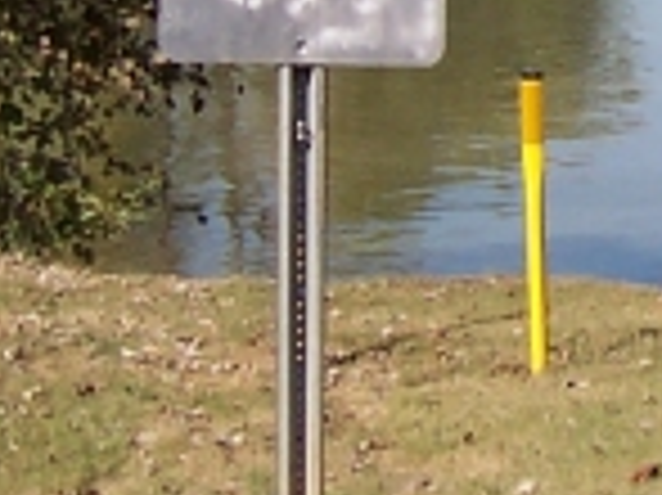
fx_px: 3707
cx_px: 892
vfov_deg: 7.5
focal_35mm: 194
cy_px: -250
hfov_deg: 10.0
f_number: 5.6
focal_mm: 5.6
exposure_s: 1/500
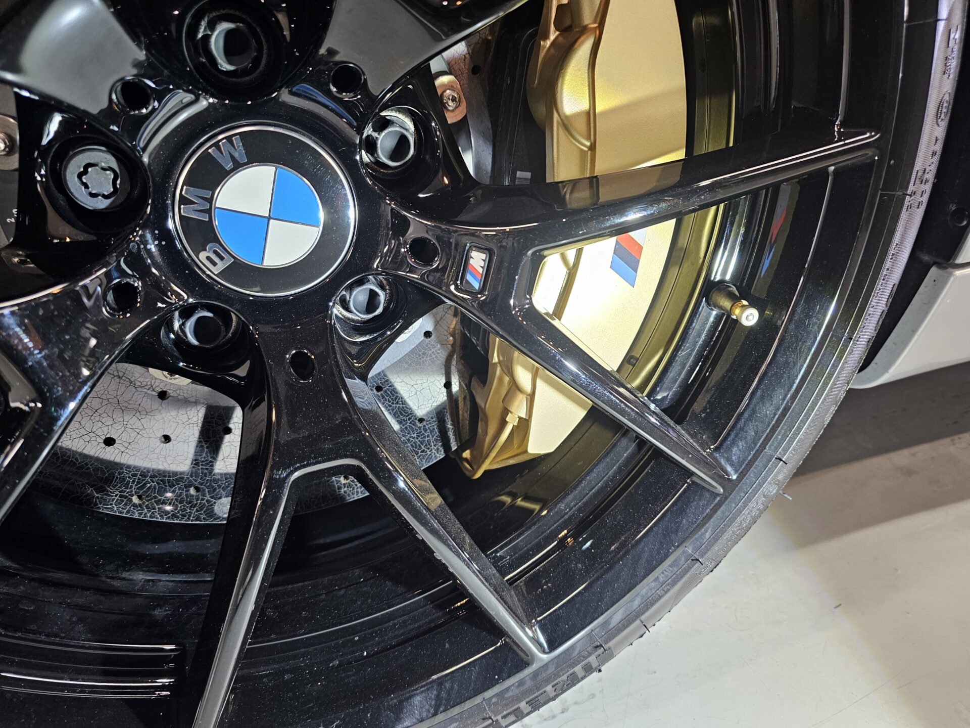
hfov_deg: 73.9
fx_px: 644
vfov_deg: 58.9
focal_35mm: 23
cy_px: 364
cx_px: 485
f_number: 1.7
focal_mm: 6.3
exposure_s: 1/65.3
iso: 160
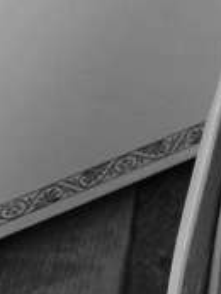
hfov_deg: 9.9
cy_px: 272
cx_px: 462
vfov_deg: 14.2
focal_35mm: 137
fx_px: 1165
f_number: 2.2
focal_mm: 4.15
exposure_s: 1/30
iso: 160
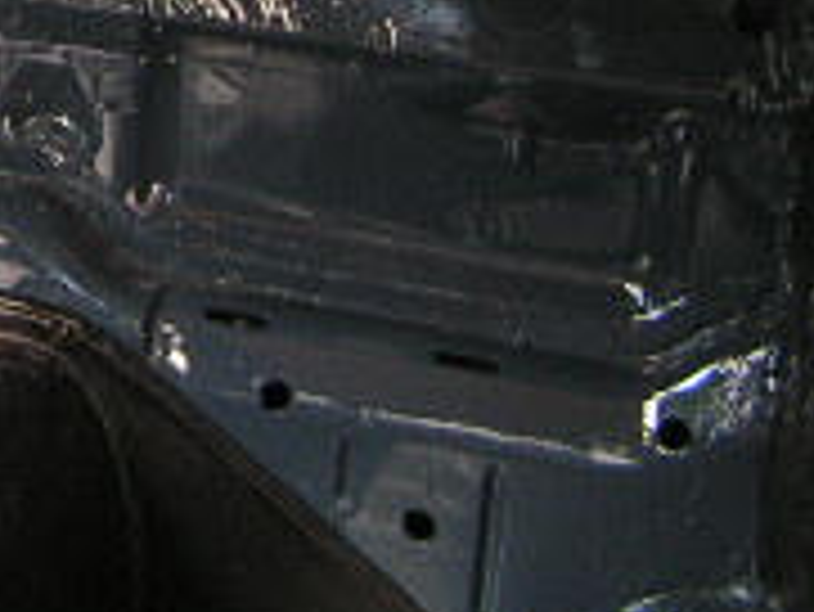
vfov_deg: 10.5
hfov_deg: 14.2
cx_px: -184
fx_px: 3153
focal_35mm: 134
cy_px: -436
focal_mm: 6.3
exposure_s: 1/40
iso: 80
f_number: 2.8
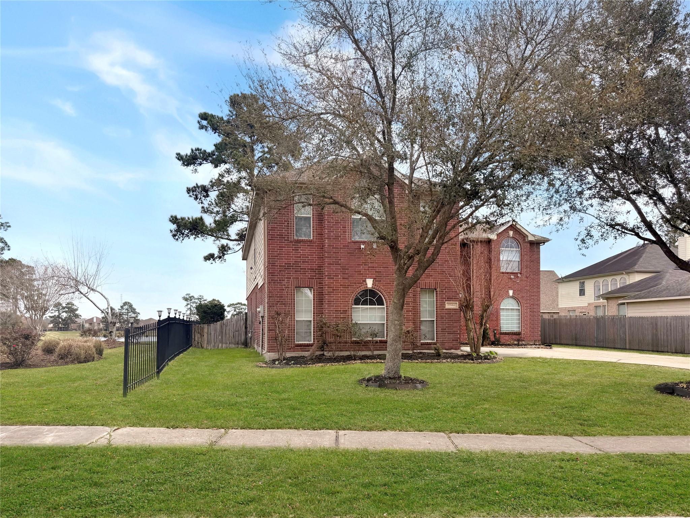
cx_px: 345
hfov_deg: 71.6
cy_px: 259
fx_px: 478
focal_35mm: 24
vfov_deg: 56.8
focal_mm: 6.76
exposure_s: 1/4167
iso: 80
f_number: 1.78
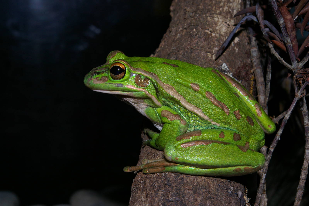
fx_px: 579
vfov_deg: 20.1
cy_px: 103
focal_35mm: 68
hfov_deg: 29.9
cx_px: 154
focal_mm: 45
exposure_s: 1/60
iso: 400
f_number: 16
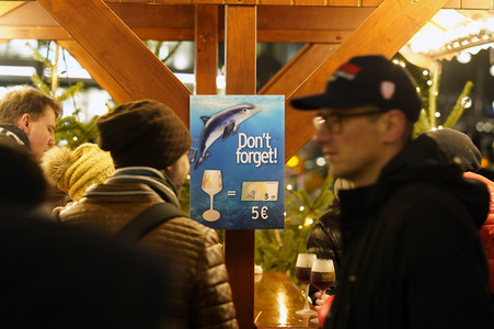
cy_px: 164
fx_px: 1166
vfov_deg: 16.0
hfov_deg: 23.9
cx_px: 247
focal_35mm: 85
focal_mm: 85
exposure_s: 1/60
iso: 1600
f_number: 2.8
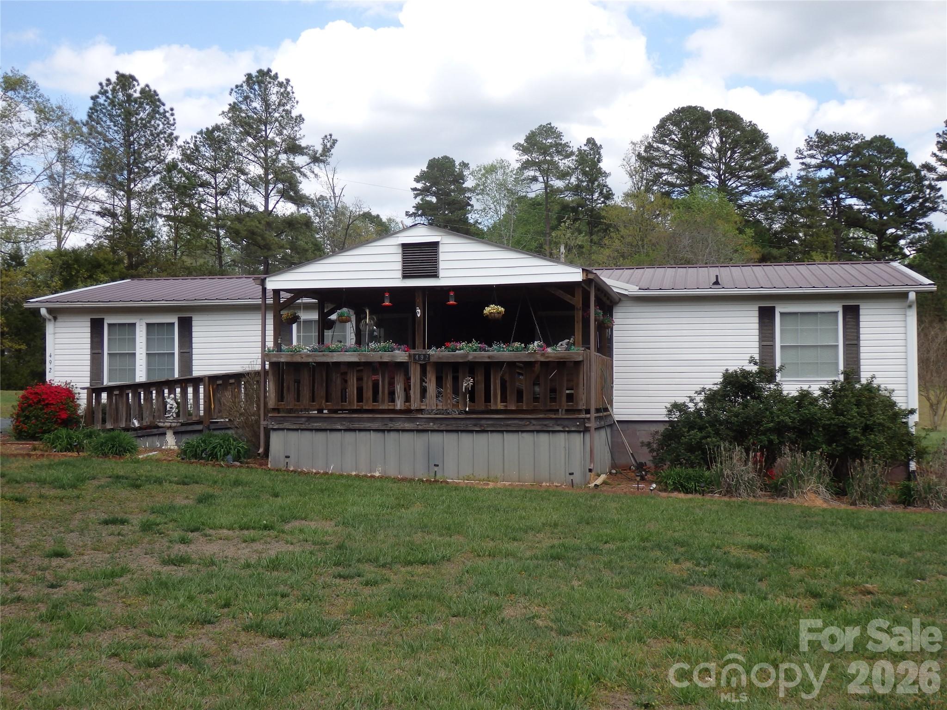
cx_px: 474
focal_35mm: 40
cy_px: 355
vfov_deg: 36.0
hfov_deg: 46.8
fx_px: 1094
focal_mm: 7.3
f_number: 3.7
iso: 100
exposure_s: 1/500
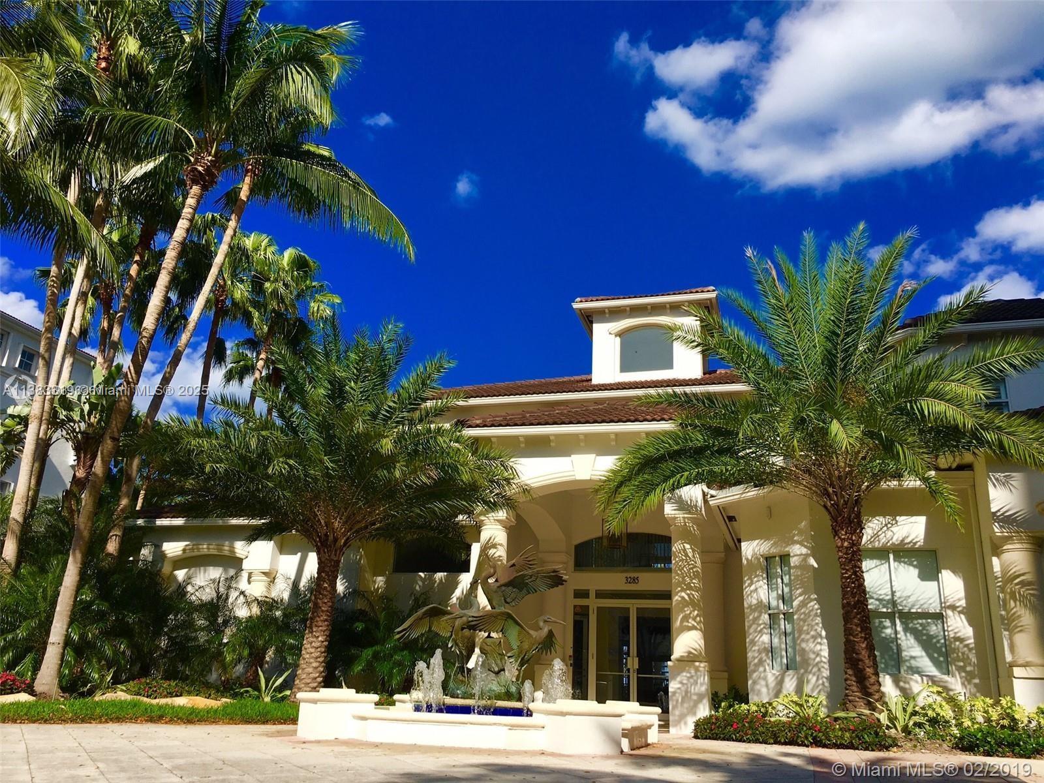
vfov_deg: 48.2
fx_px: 875
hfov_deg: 61.7
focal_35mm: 29
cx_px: 522
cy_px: 392
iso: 25
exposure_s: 1/1923
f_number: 2.2
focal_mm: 4.15
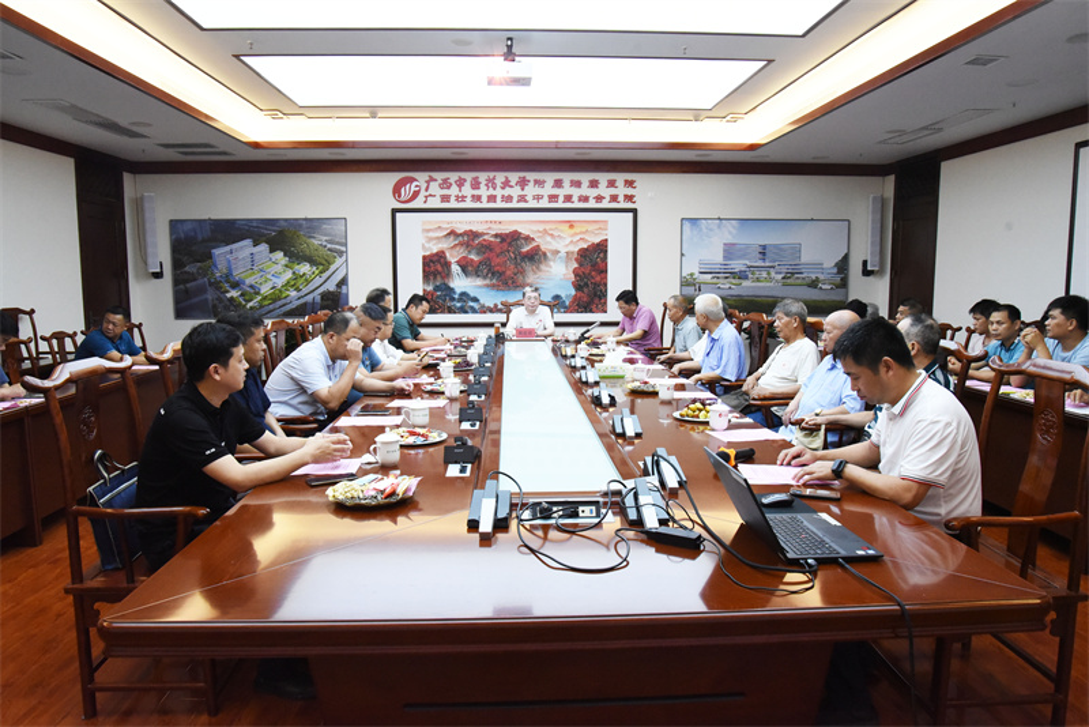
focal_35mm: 24
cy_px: 364
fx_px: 726
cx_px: 544
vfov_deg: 53.2
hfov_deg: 73.7
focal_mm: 24
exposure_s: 1/250
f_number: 8
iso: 5000
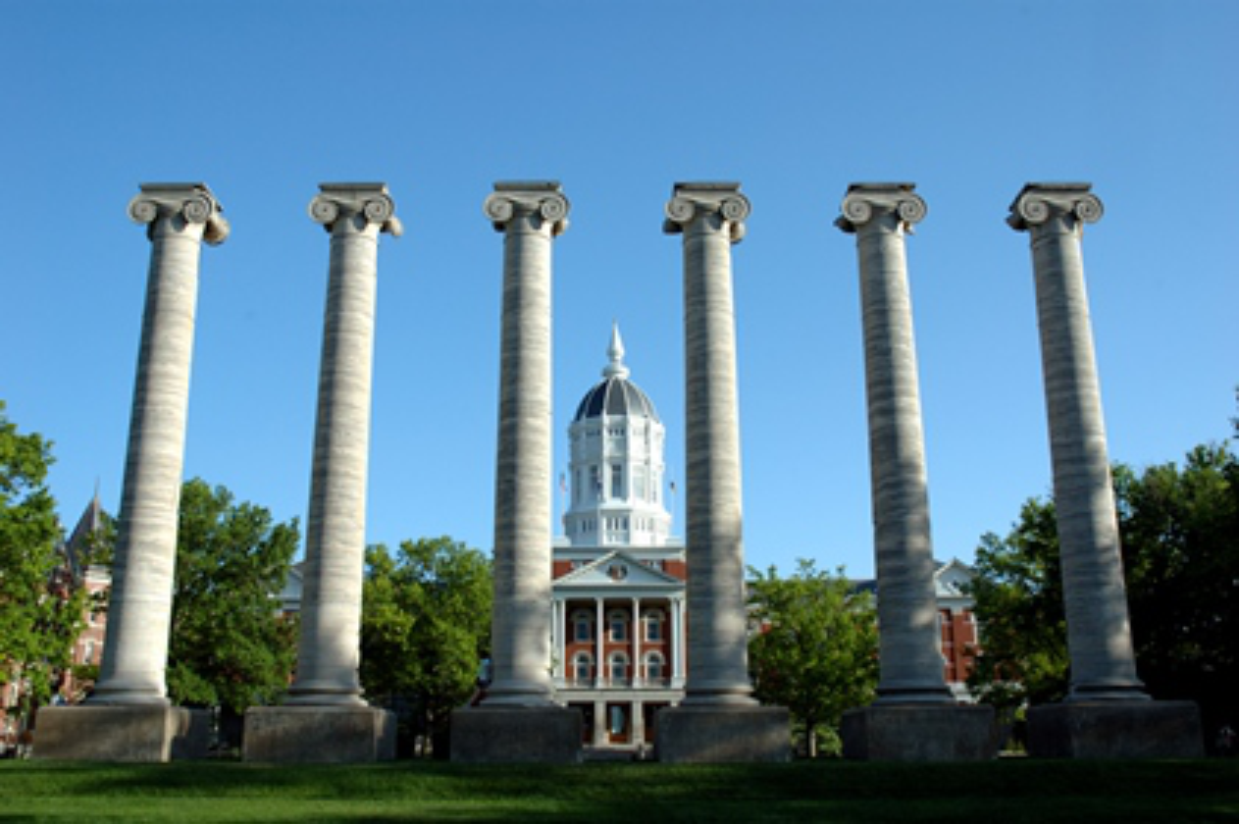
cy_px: 412
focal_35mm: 36
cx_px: 620
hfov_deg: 53.2
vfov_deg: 36.8
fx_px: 1238
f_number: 9
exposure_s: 1/250
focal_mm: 24
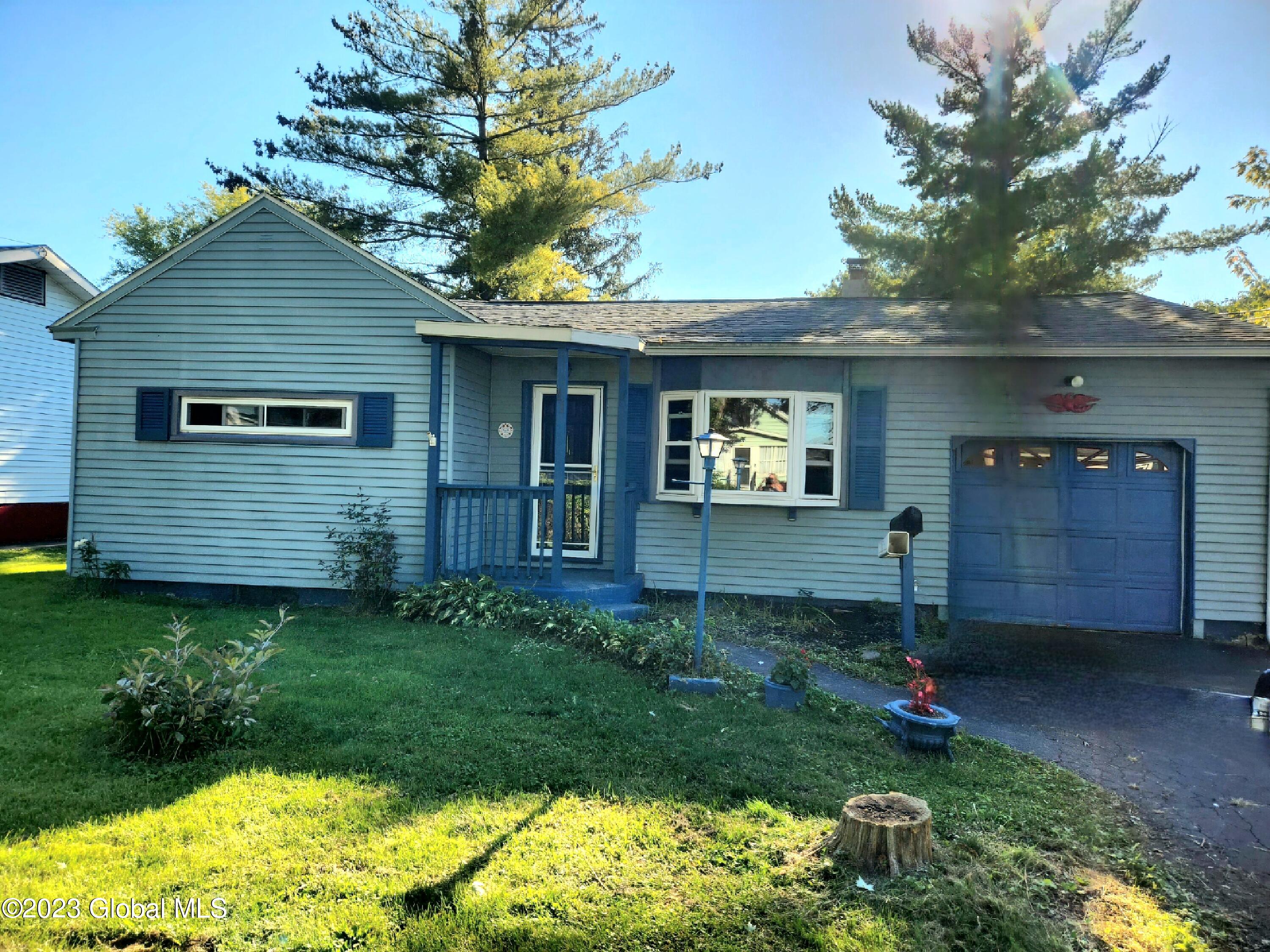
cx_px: 635
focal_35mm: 23
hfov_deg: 73.9
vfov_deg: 58.9
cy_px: 476
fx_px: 844
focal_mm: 5.4
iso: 20
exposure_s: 1/1250
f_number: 1.8
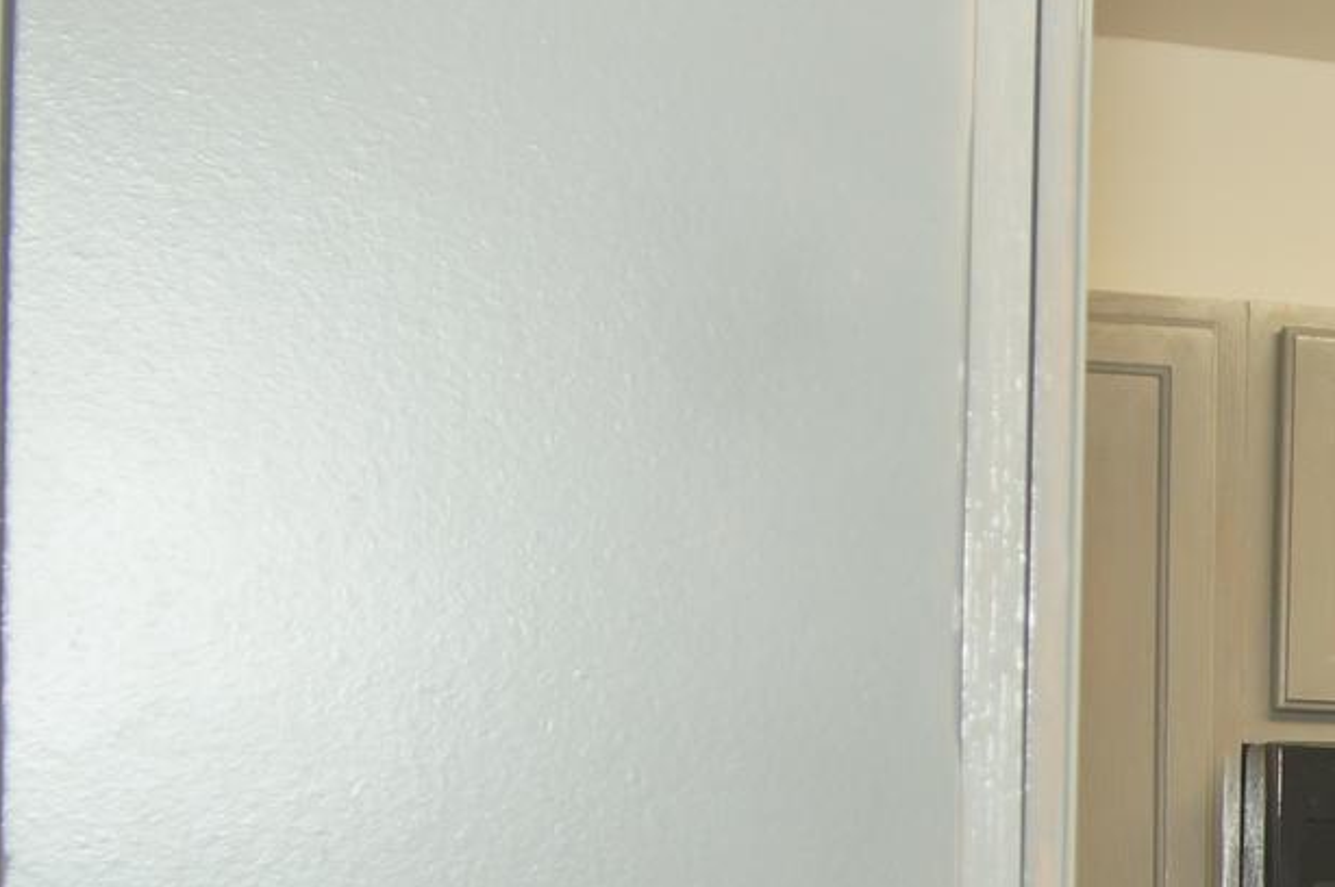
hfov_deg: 18.0
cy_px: 1052
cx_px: 2068
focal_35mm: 100
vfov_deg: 13.3
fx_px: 3704
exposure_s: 1/60
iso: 250
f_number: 4
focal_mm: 20
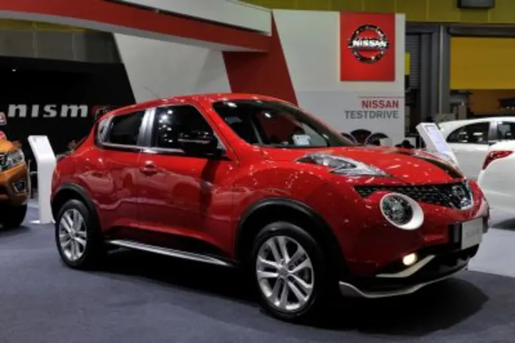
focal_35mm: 40
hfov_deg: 48.5
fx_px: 572
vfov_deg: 33.4
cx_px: 258
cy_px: 172
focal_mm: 40
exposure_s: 1/125
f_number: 5.6
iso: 400
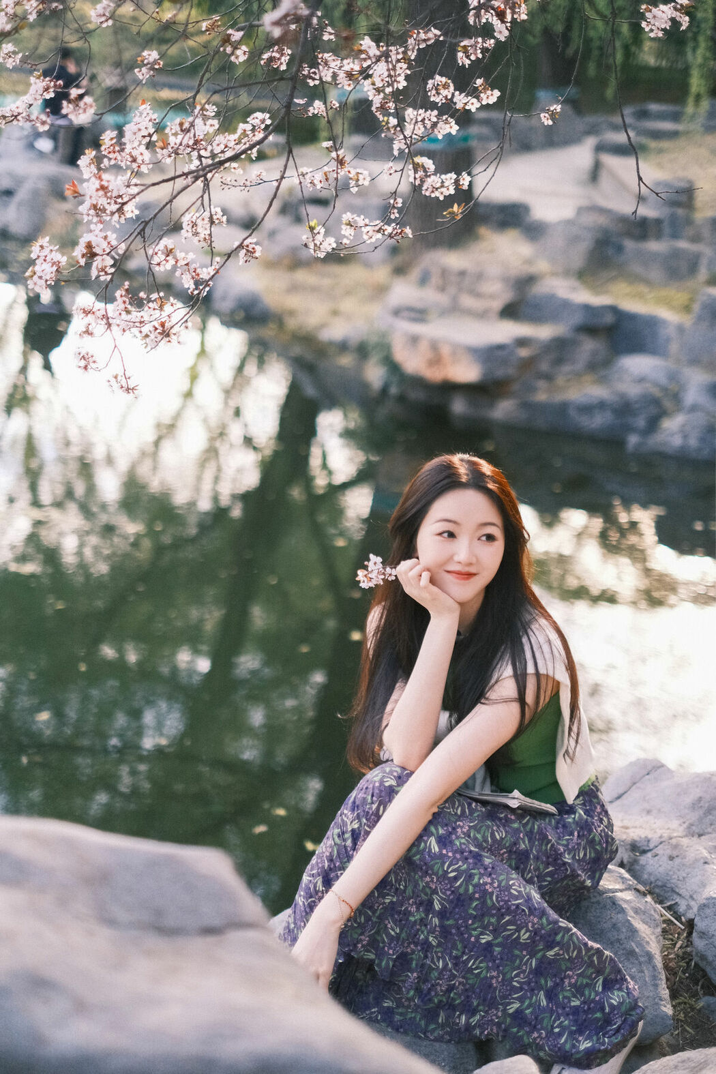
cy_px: 537
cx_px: 358
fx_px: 1581
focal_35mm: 53
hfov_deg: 25.5
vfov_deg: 37.5
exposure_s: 1/3200
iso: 2000
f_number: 1.4
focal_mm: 35
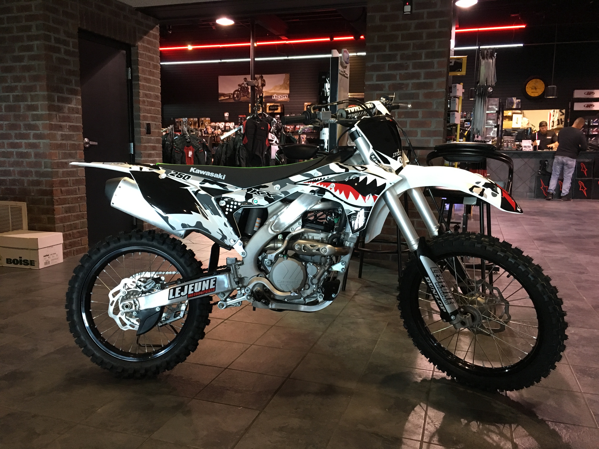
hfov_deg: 61.7
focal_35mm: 29
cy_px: 224
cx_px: 300
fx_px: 502
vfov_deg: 48.2
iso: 200
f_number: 2.2
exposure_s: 1/30
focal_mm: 4.15
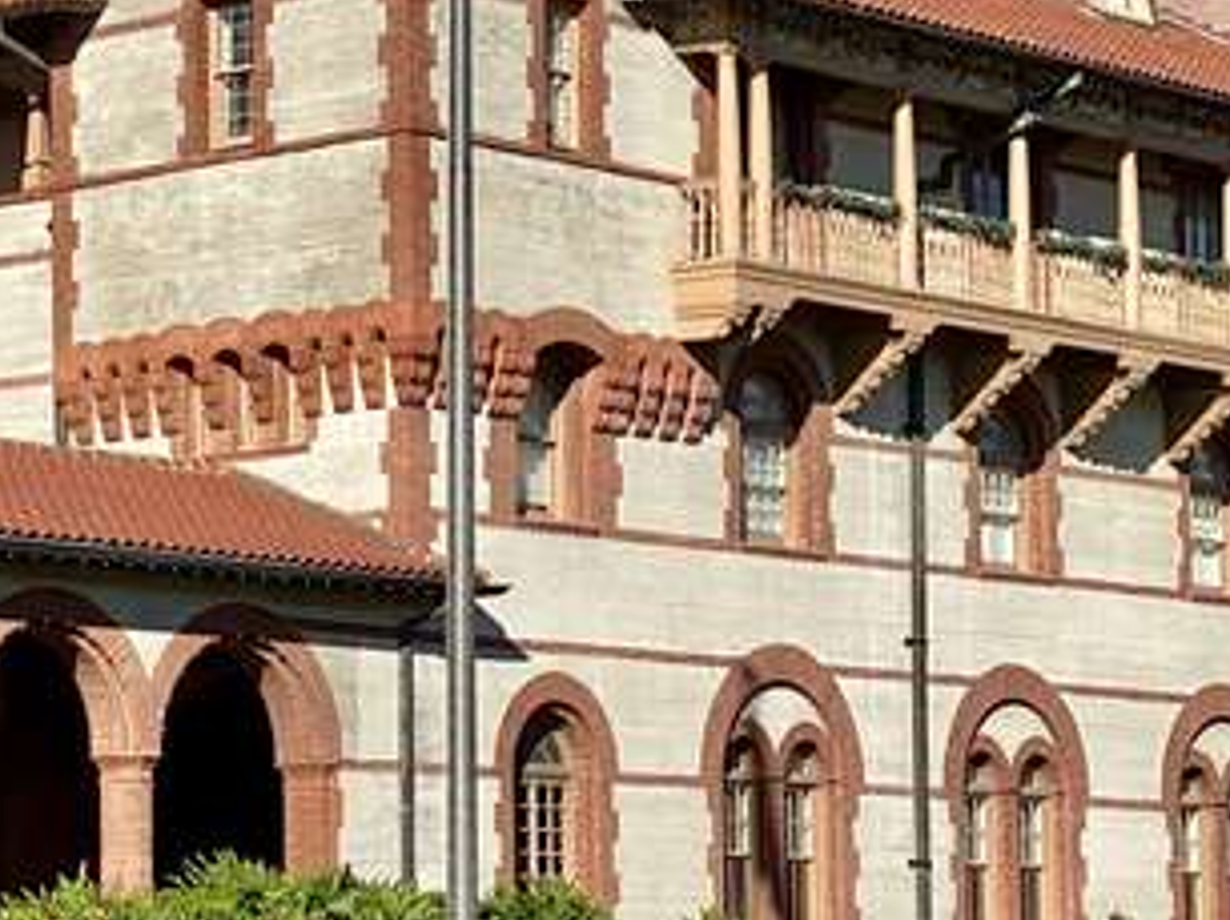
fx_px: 4829
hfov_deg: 14.5
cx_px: 366
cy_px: 8
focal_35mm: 136
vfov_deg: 10.8
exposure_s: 1/1776
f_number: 2
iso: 20
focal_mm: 6
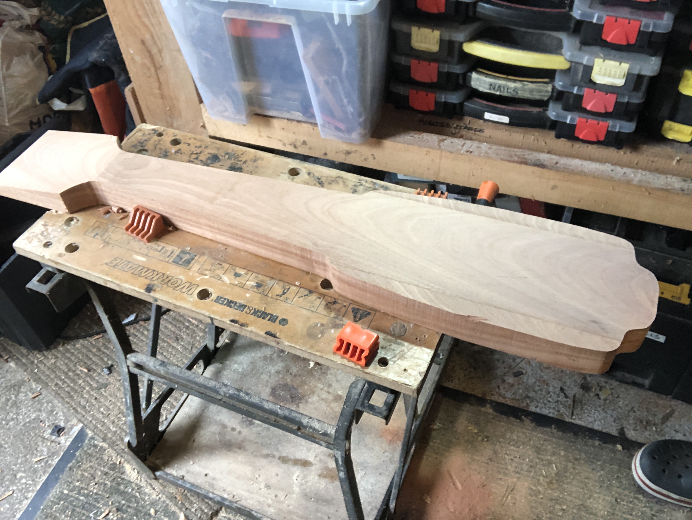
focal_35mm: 32
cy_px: 260
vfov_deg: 44.2
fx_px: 640
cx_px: 346
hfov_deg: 56.8
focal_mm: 2.87
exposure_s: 1/50
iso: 200
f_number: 2.2
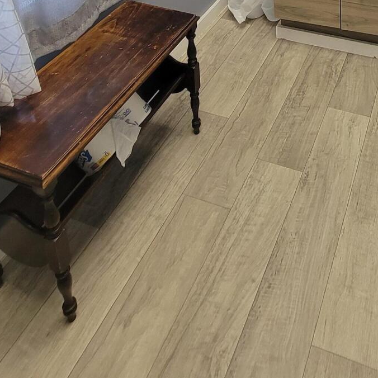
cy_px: -115
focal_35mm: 34
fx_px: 420
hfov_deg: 44.5
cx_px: 333
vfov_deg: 34.2
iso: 125
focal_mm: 2.2
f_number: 2.2
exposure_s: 1/60
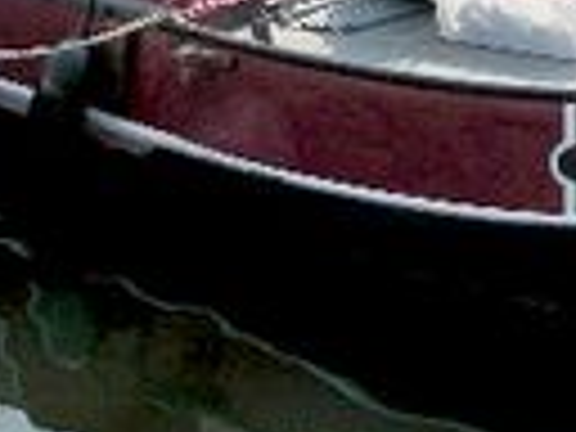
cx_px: 565
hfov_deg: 14.4
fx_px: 2246
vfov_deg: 10.6
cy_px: -196
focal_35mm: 135
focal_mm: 5.7
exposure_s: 1/212
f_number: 5.7
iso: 50
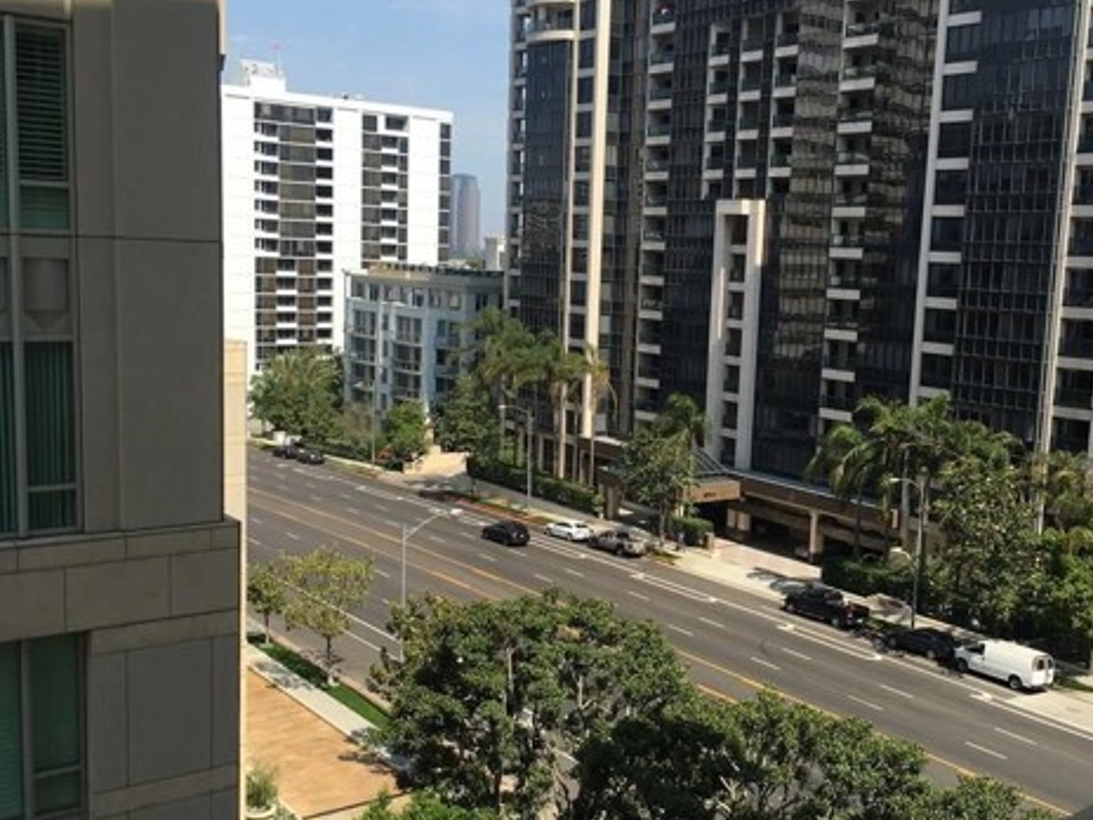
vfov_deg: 35.9
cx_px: 671
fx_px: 1263
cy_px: 448
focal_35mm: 40
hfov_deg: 46.5
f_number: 2.2
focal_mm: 4.15
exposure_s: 1/1183
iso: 25
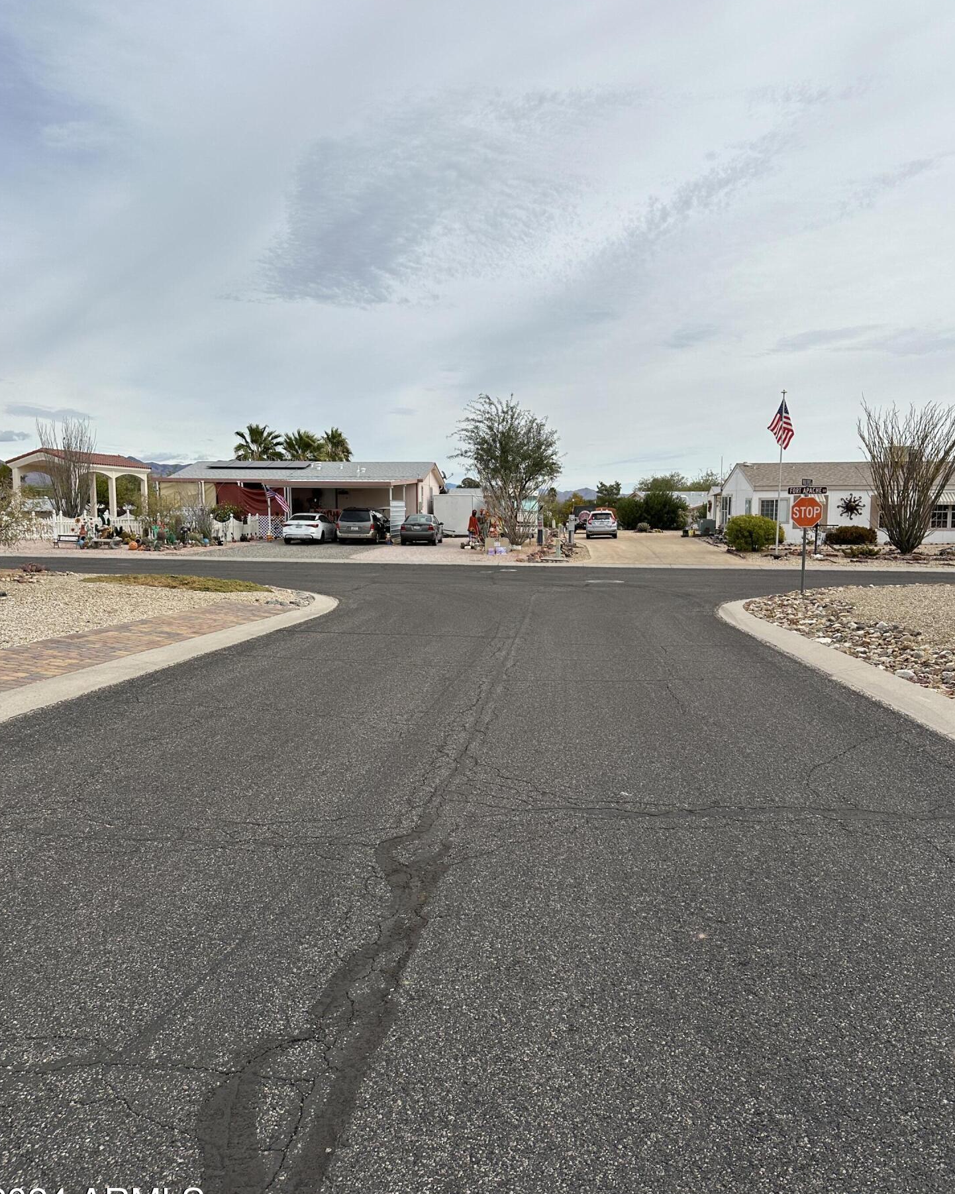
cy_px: 600
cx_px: 479
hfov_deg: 54.9
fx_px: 918
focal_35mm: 26
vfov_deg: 66.0
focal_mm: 6.86
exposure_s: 1/5525
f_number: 1.78
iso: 80
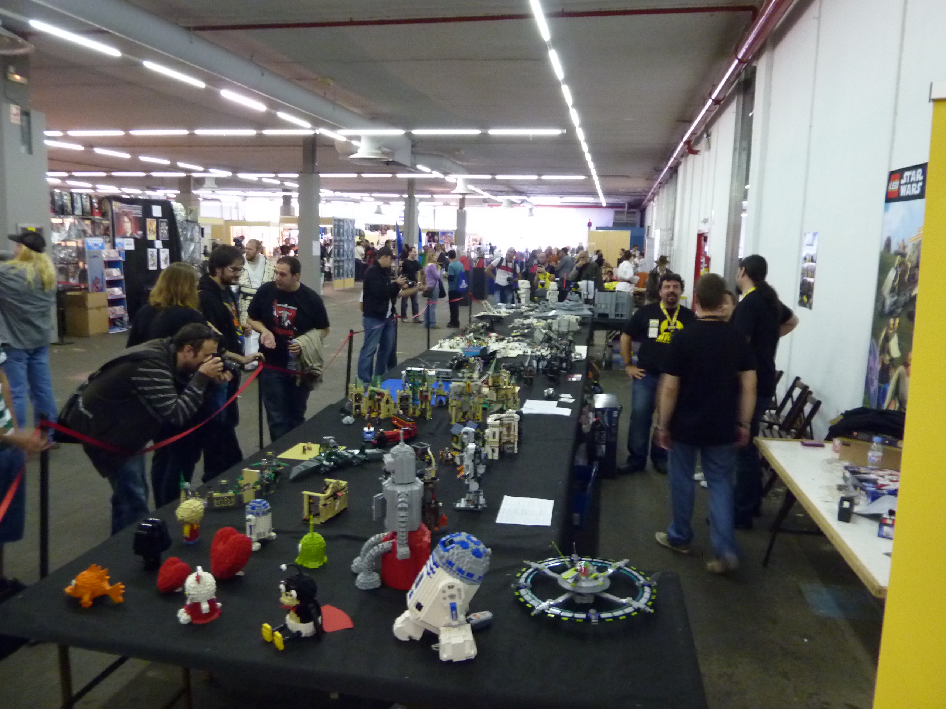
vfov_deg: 54.9
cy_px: 354
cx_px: 473
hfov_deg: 69.4
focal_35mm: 25
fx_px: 683
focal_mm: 4.1
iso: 400
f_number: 3.3
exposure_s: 1/13
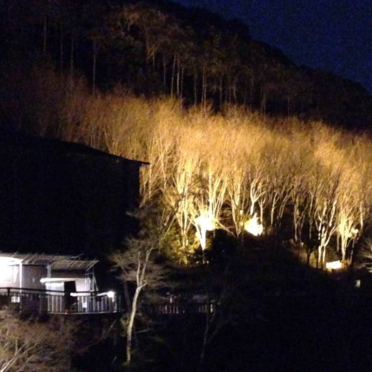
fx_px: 1337
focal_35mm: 110
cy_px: 259
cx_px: 208
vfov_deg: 15.8
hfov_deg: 15.8
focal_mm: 4.12
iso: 2500
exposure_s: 1/15
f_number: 2.4
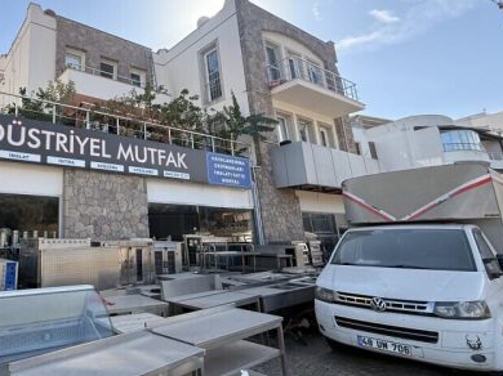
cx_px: 106
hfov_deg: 67.5
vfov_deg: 58.6
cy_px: 162
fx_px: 334
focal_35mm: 23
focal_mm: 2.22
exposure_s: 1/1167
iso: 64
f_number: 2.2
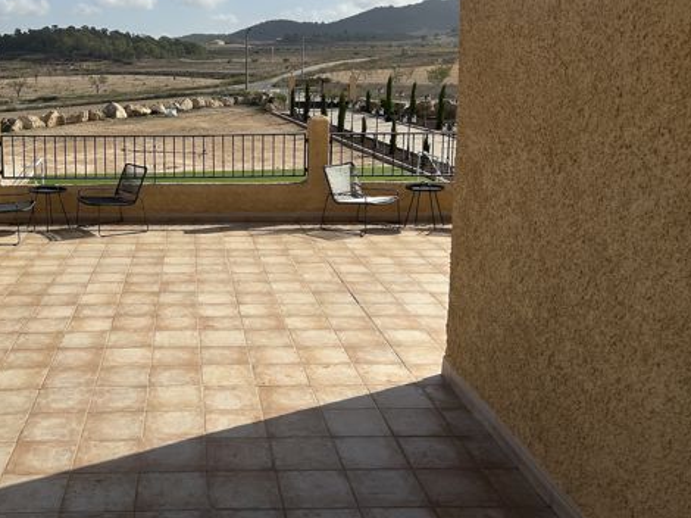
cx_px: 183
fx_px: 778
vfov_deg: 36.4
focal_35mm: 39
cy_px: 177
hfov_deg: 46.4
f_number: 1.5
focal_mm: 5.7
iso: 50
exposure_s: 1/6579
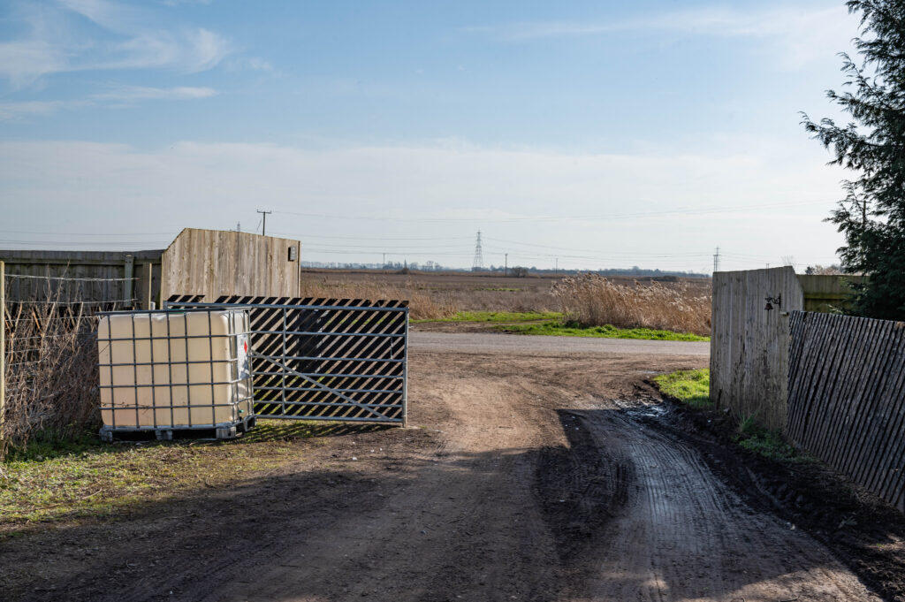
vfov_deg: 30.5
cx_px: 452
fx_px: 1105
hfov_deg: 44.5
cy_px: 301
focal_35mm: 44
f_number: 11
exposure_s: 1/200
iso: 125
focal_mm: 44
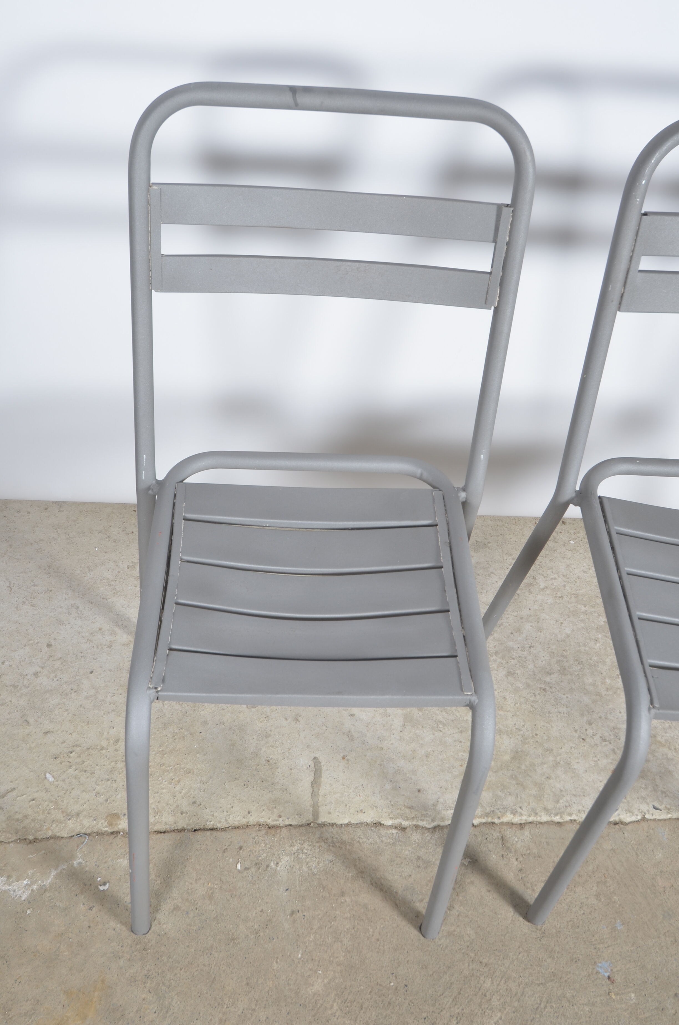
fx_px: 1023
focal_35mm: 36
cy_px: 512
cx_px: 340
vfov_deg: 53.2
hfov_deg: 36.7
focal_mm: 24
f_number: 11
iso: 100
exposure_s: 1/125
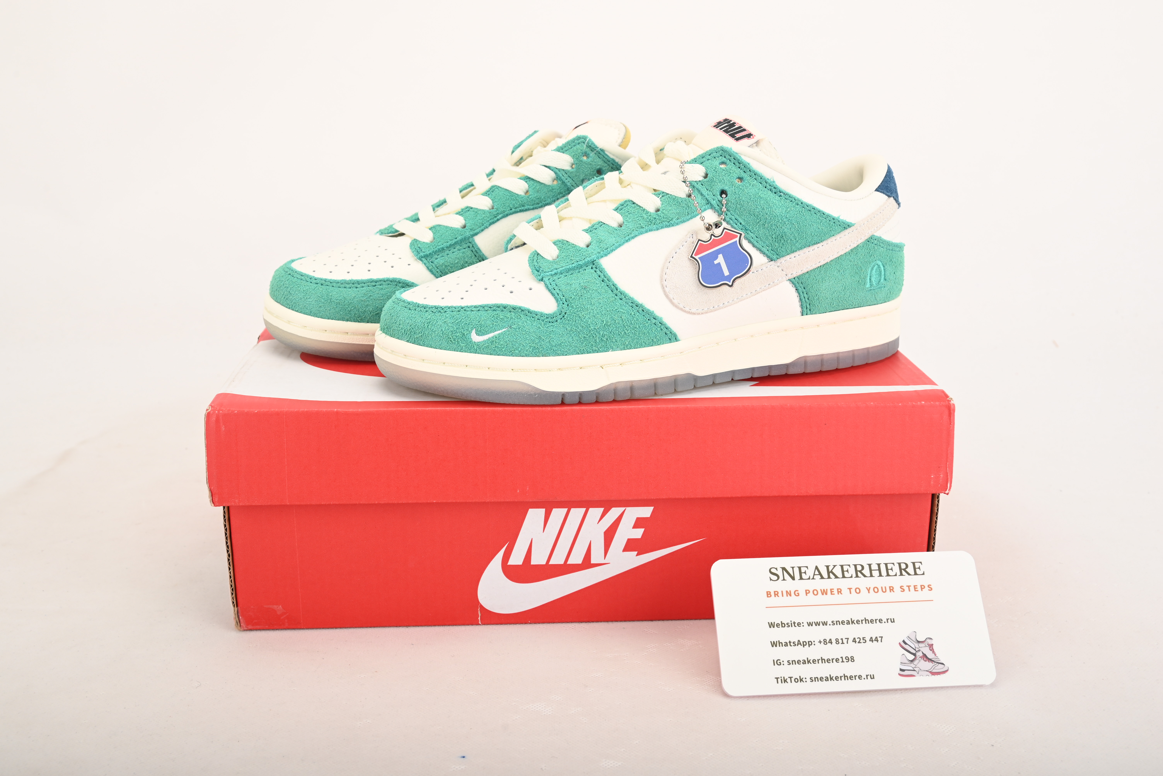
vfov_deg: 36.0
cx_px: 582
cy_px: 388
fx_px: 1196
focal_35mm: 37
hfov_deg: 51.9
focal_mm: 37
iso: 100
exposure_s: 1/200
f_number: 11
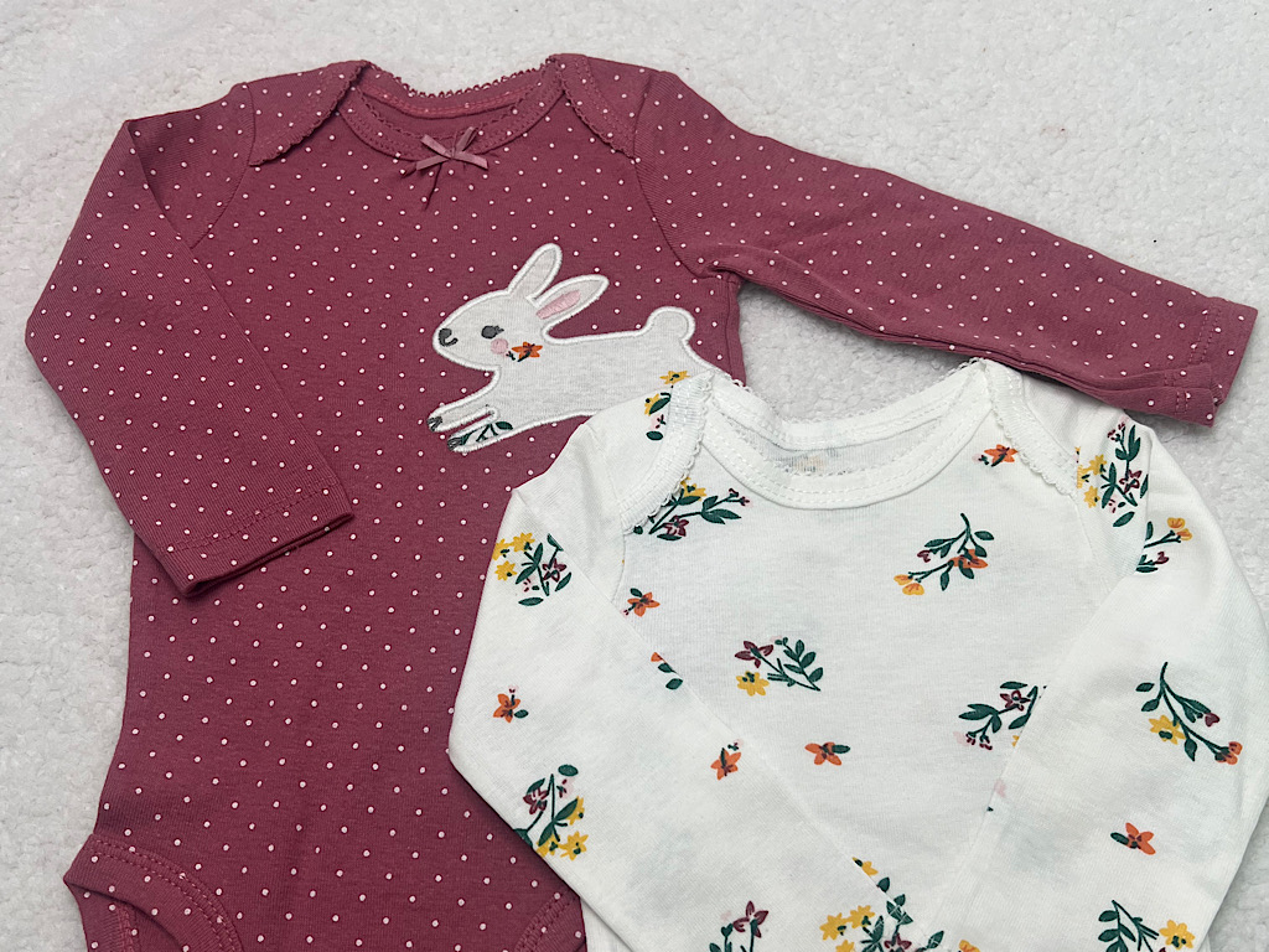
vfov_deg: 53.1
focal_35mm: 26
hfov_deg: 67.3
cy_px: 476
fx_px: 953
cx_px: 634
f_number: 1.5
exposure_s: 1/100
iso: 32
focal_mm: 5.7
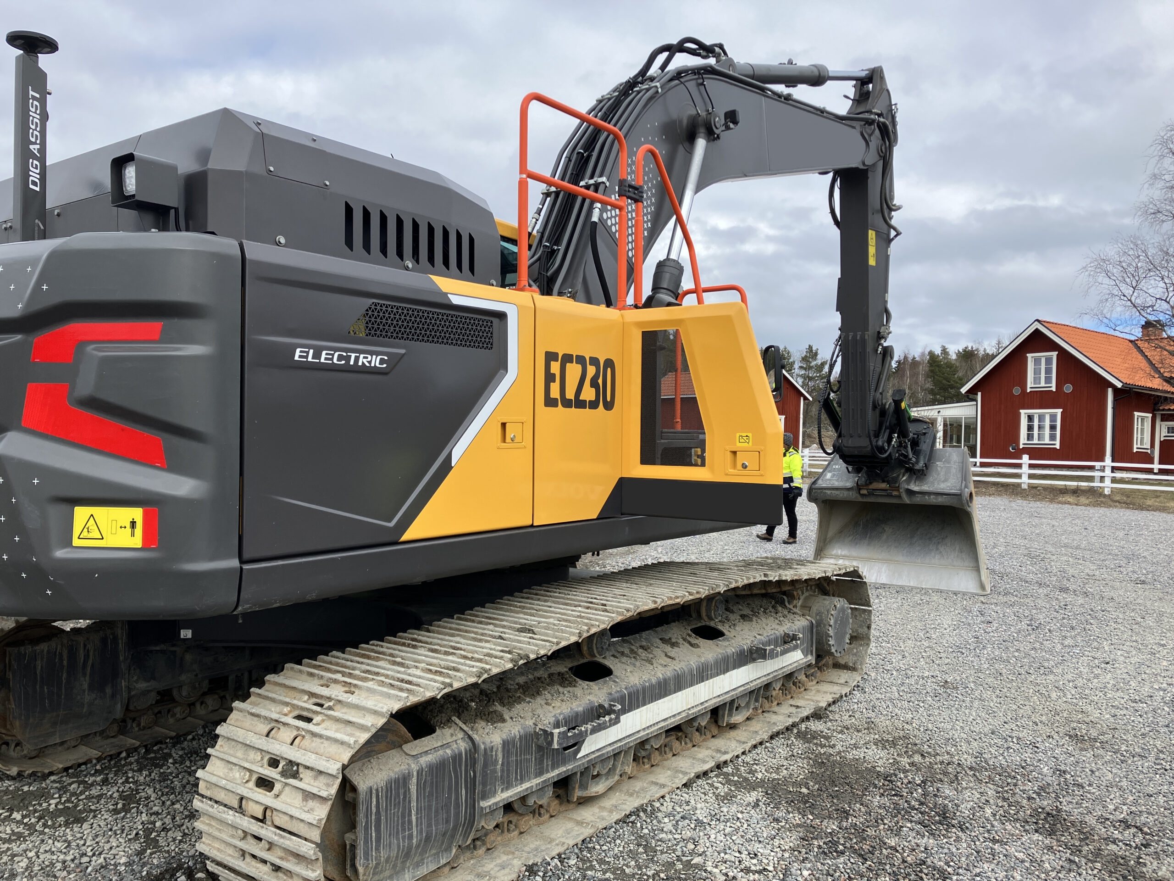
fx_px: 950
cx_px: 587
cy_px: 440
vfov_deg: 49.7
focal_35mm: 28
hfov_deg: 63.4
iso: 32
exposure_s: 1/1056
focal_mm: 4
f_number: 1.8
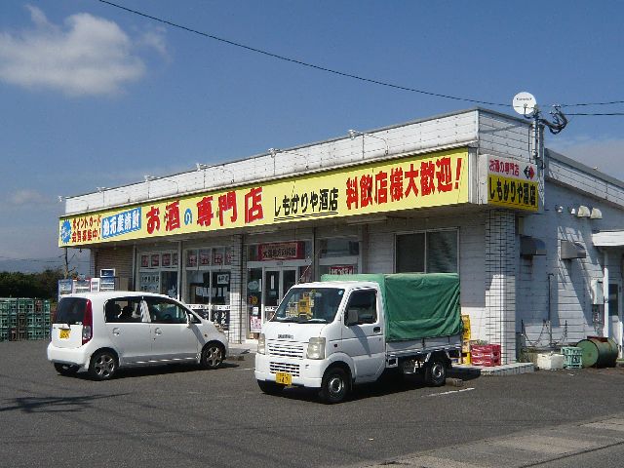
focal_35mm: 42
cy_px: 234
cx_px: 312
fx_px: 757
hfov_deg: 44.8
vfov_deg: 34.3
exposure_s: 1/320
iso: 100
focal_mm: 4.6
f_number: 8
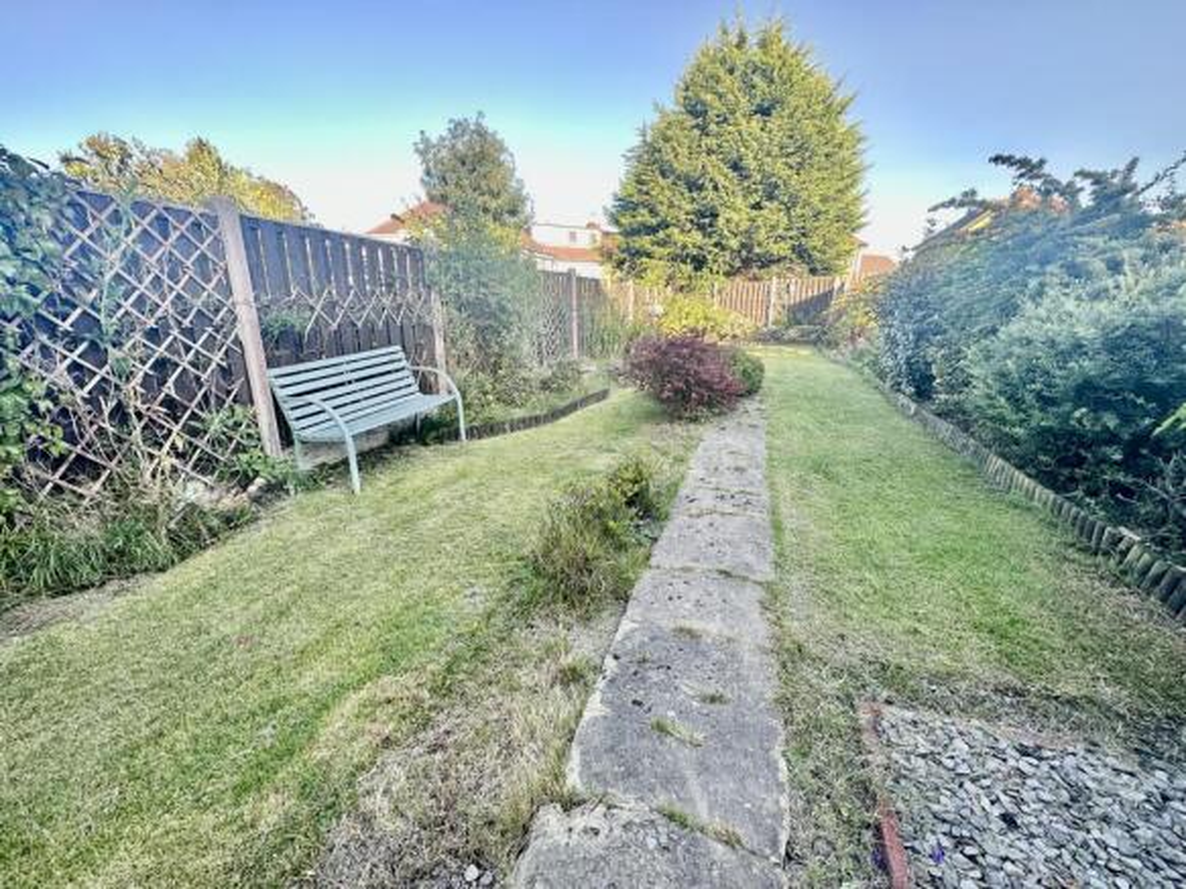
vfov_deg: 85.7
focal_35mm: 14
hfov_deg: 102.1
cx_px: 593
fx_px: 480
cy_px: 444
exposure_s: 1/149
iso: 40
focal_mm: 2.22
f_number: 2.2
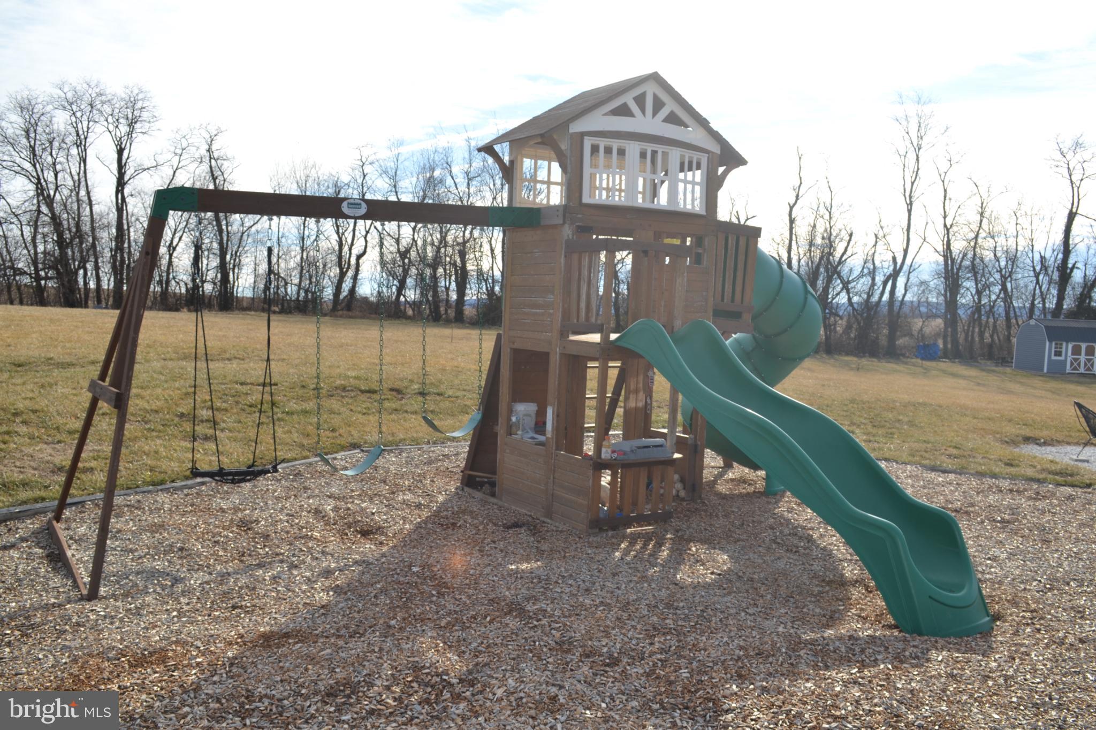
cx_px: 548
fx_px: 913
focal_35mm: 30
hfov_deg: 61.9
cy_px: 365
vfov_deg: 43.6
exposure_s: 1/200
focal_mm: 20
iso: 100
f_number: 9
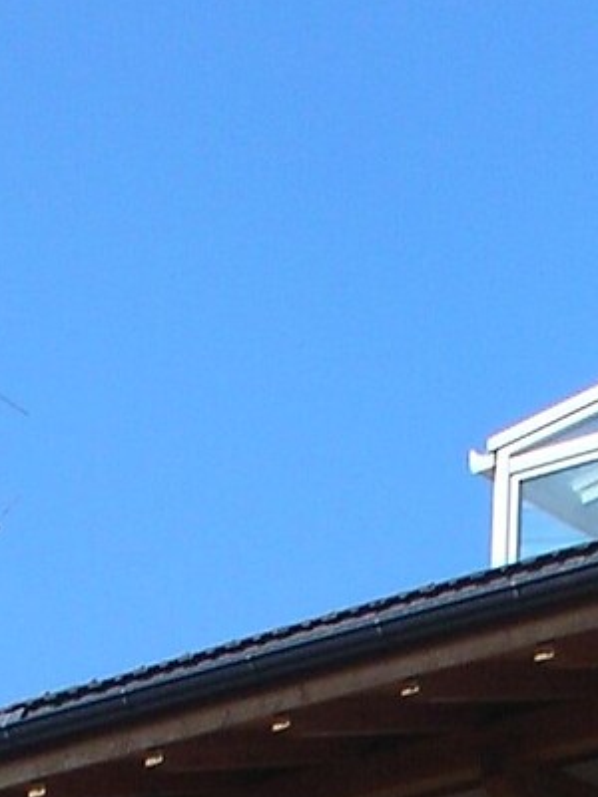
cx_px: 789
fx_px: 5090
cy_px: 1710
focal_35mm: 221
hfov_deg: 6.7
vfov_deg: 8.4
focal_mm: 7.7
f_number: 9.9
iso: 50
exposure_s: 1/63.5
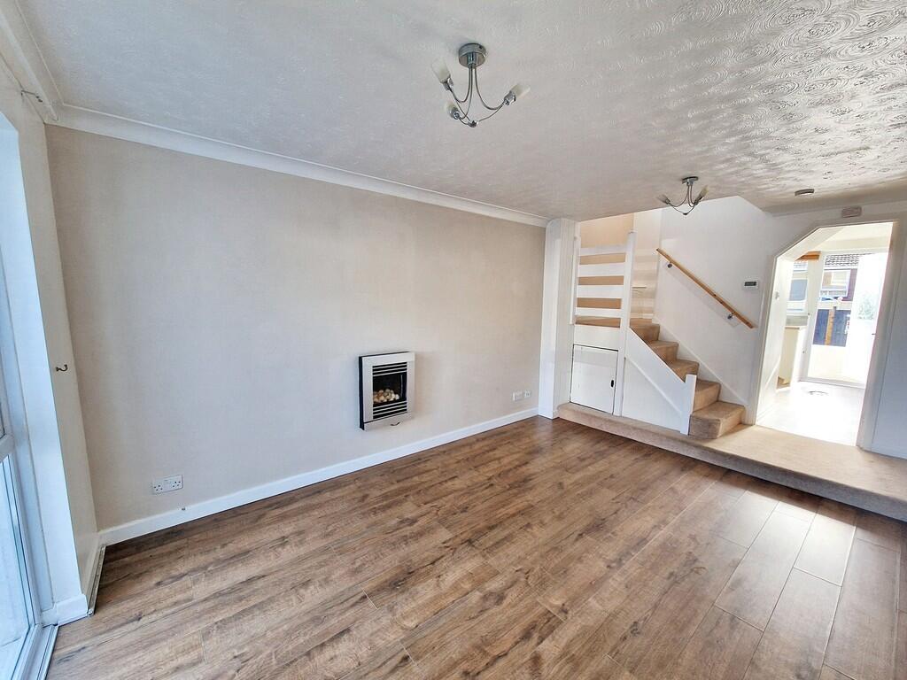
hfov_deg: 106.2
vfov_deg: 89.9
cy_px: 340
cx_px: 454
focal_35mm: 13
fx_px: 341
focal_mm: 2.2
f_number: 2.2
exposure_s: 1/50
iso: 50
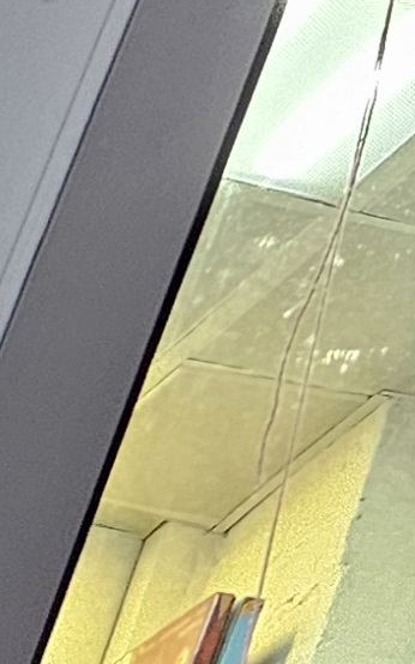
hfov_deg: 5.4
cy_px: -741
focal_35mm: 176
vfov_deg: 10.7
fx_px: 3187
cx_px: 2207
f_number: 1.8
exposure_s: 1/100
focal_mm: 5.4
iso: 400
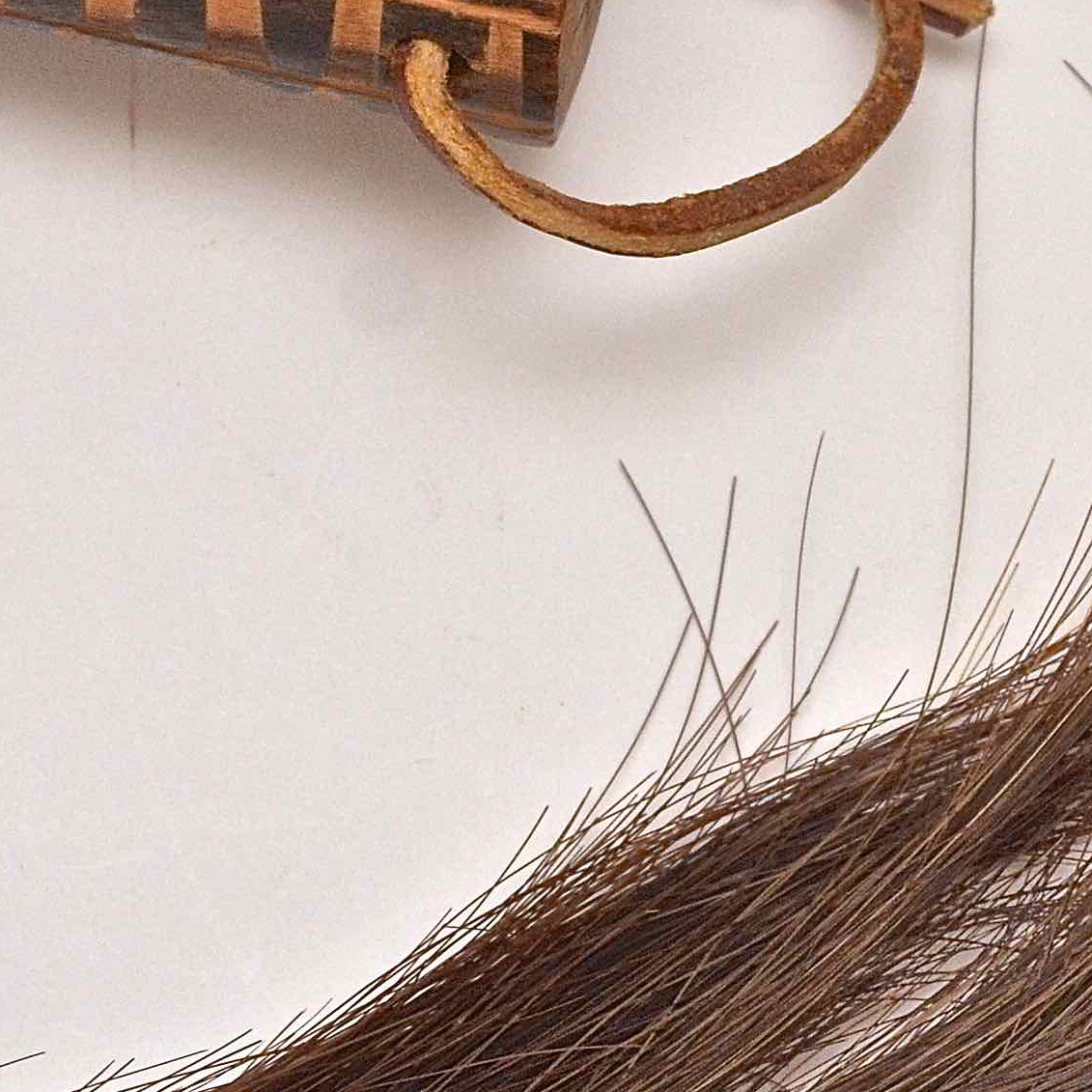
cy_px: 752
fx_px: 13063
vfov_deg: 4.8
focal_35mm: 366
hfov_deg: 4.8
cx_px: 313
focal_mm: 66
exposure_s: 1/160
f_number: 7.1
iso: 800
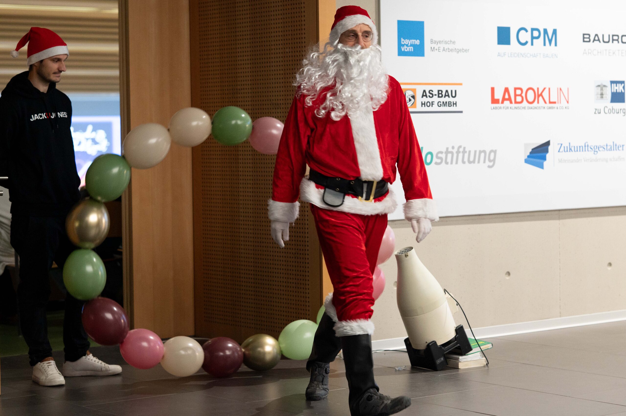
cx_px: 313
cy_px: 208
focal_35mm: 85
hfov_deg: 23.9
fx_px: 1477
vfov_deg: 16.0
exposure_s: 1/160
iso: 2000
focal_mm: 85
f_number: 3.2
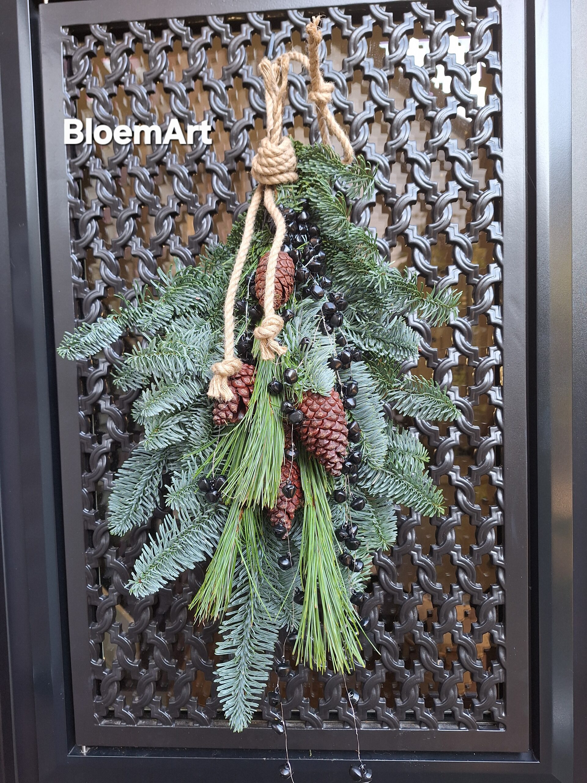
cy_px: 392
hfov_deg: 58.9
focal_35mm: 23
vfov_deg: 73.9
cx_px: 294
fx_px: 520
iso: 80
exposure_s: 1/100
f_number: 1.8
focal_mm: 5.54
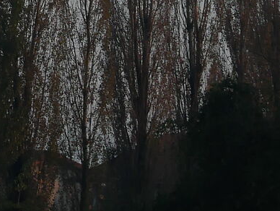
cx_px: -56
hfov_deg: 3.6
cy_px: -364
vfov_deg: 2.7
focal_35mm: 556
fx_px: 4503
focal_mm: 45
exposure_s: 1/400
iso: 200
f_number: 4
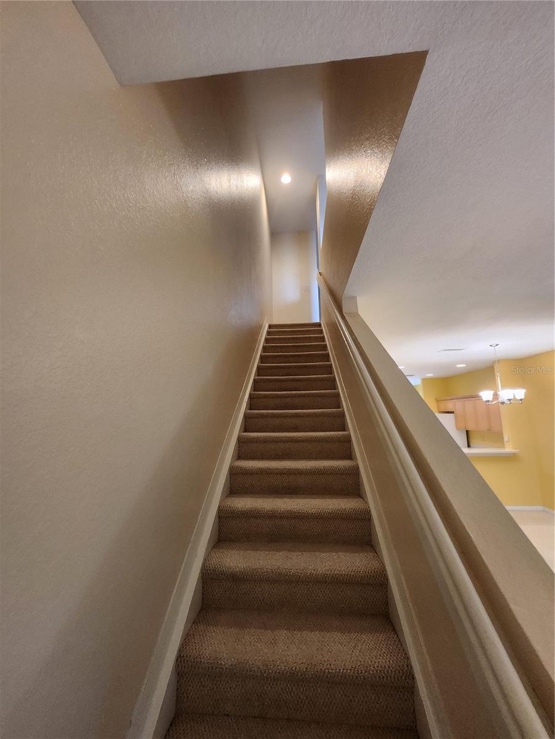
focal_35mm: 13
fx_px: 278
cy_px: 370
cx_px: 278
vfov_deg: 106.2
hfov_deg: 89.9
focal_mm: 1.74
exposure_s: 1/60
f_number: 2.2
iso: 400
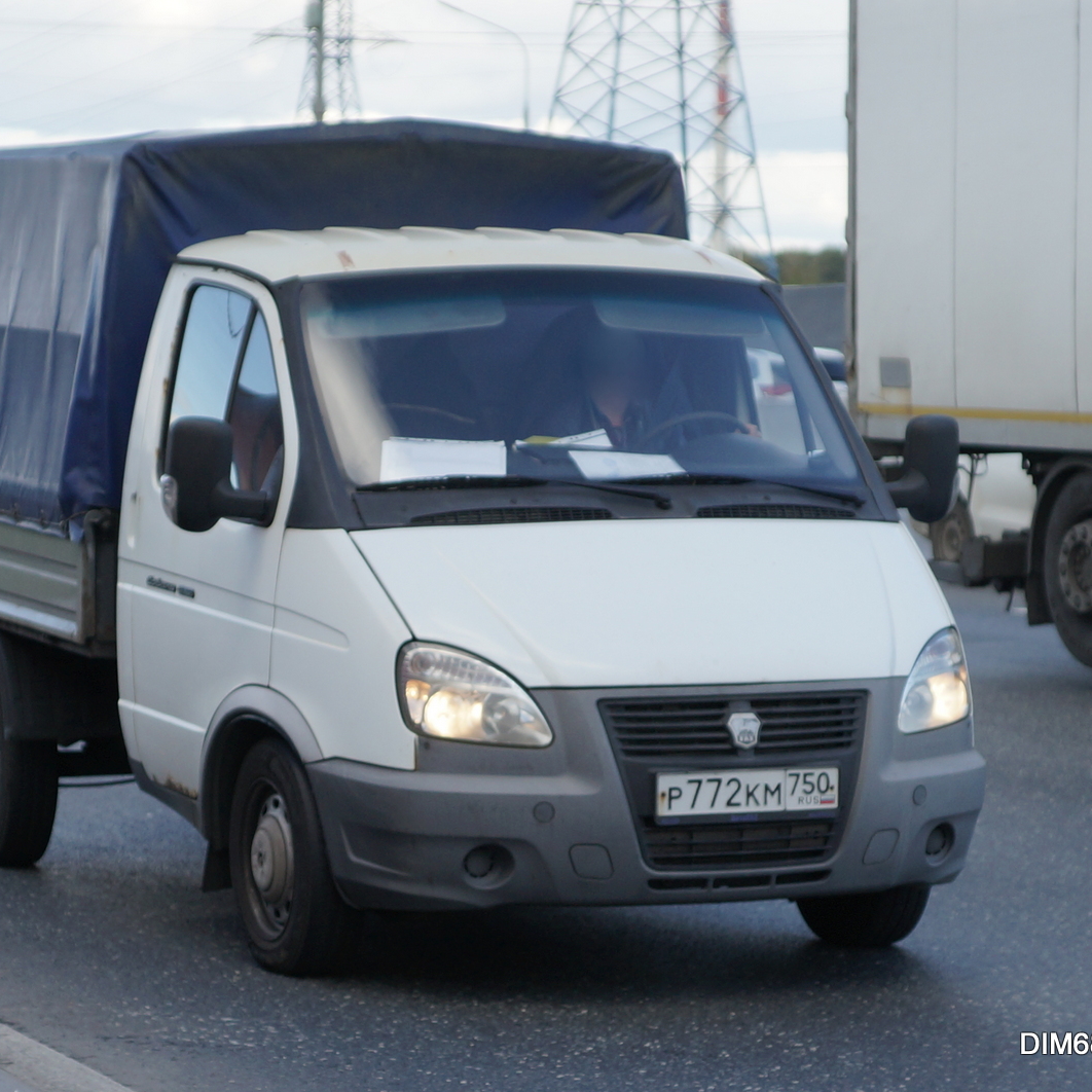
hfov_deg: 26.8
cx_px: 437
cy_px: 547
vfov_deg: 26.9
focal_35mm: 64
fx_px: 2284
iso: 200
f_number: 2.8
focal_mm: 50
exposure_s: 1/1000
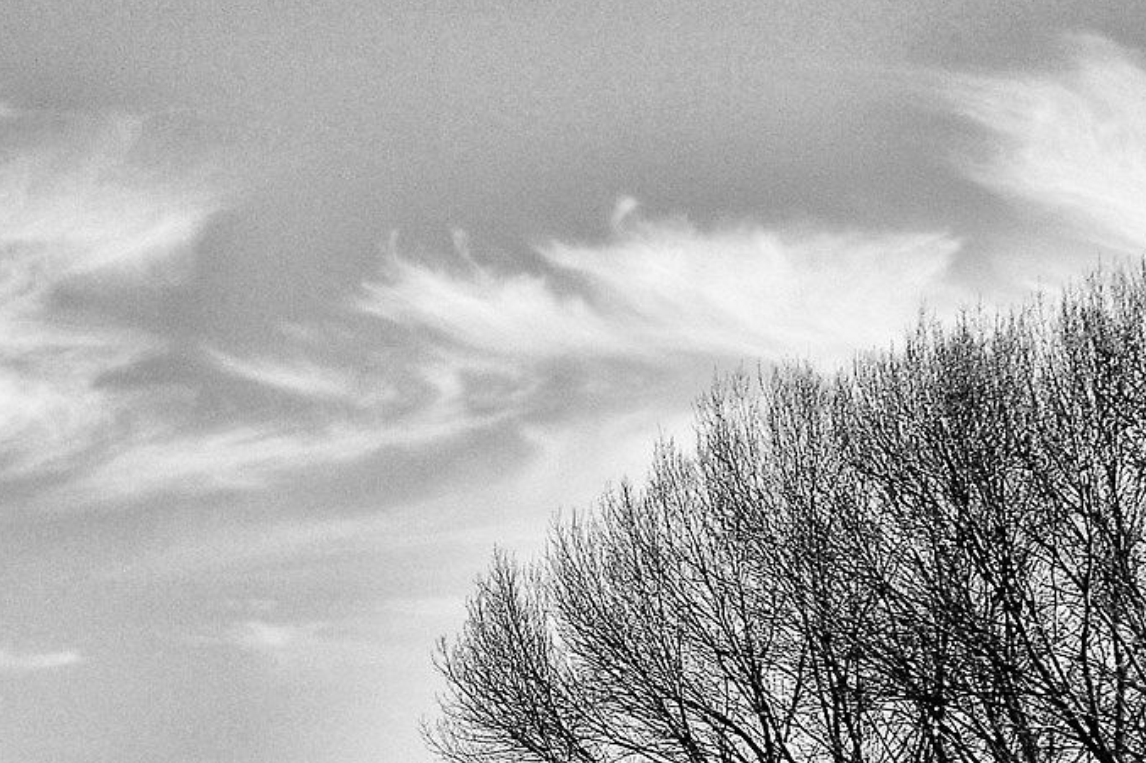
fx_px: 6428
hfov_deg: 10.2
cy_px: 924
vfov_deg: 6.7
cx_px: 222
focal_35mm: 202
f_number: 10
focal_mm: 38
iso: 100
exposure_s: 1/160
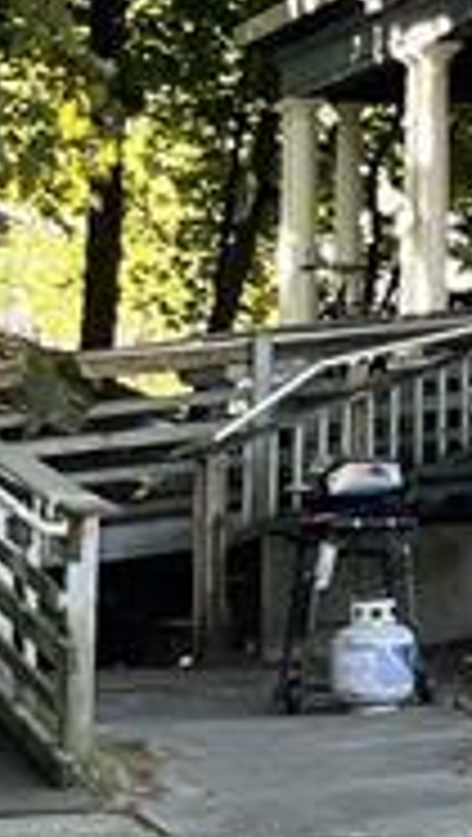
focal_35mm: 150
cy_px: 32
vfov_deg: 14.1
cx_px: 1861
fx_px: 3328
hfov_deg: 6.6
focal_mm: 5.1
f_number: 1.6
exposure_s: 1/134
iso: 32
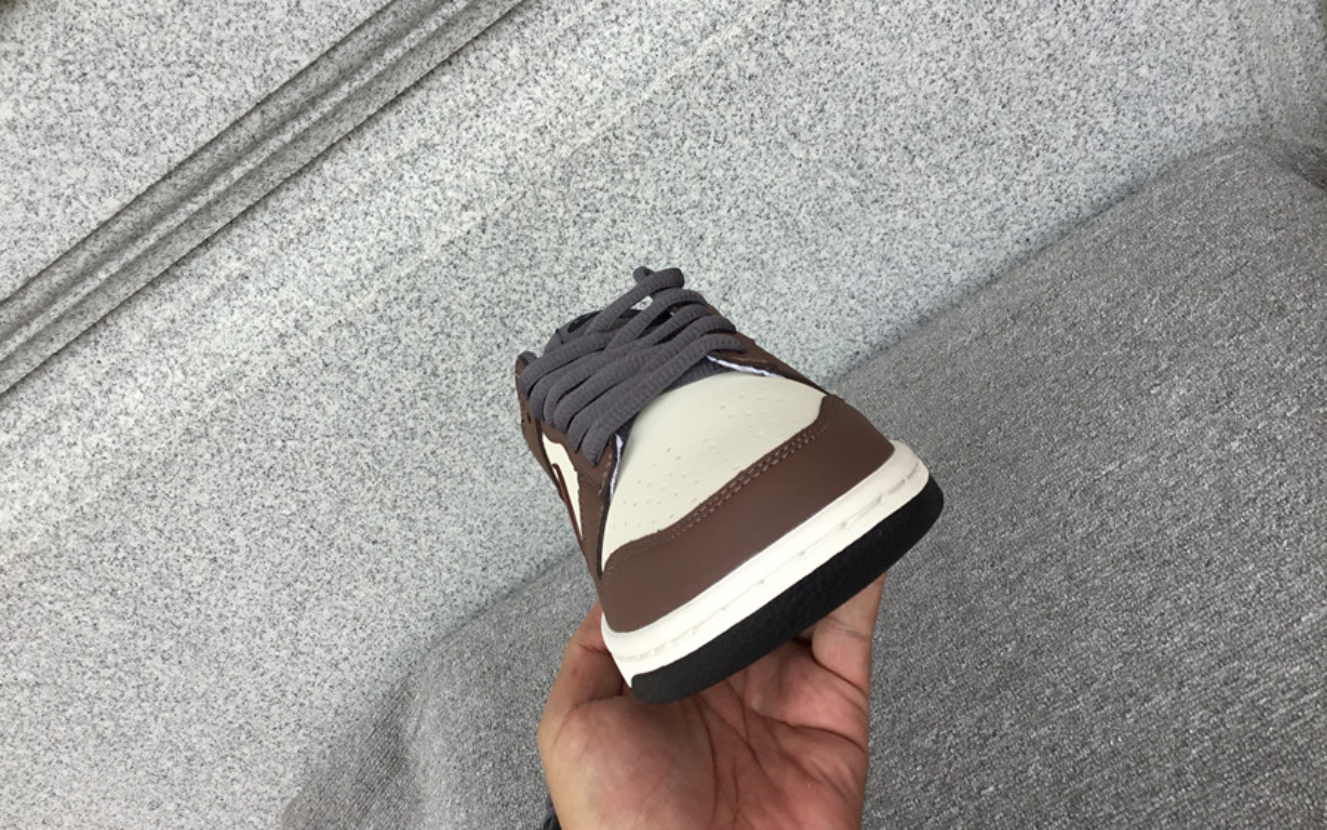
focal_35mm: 33
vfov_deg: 38.3
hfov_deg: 58.1
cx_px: 662
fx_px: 1193
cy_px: 380
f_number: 2.4
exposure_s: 1/174
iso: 25
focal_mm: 3.3
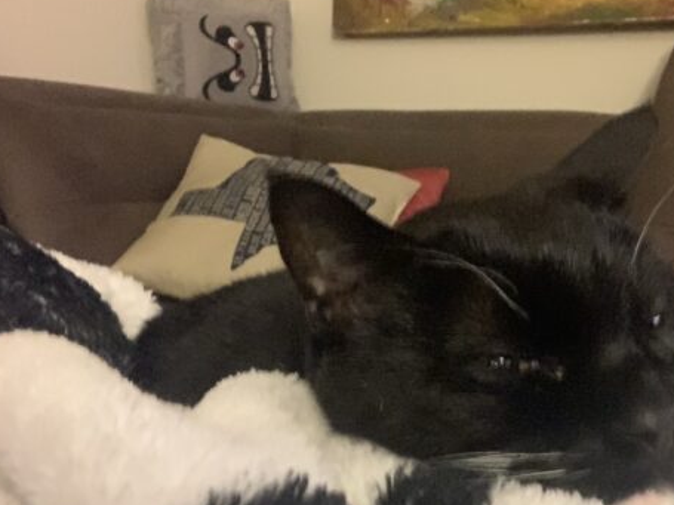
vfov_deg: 26.9
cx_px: 436
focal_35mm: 54
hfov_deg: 35.3
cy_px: 310
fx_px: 1051
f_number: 2.2
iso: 1000
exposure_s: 1/15
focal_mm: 2.87
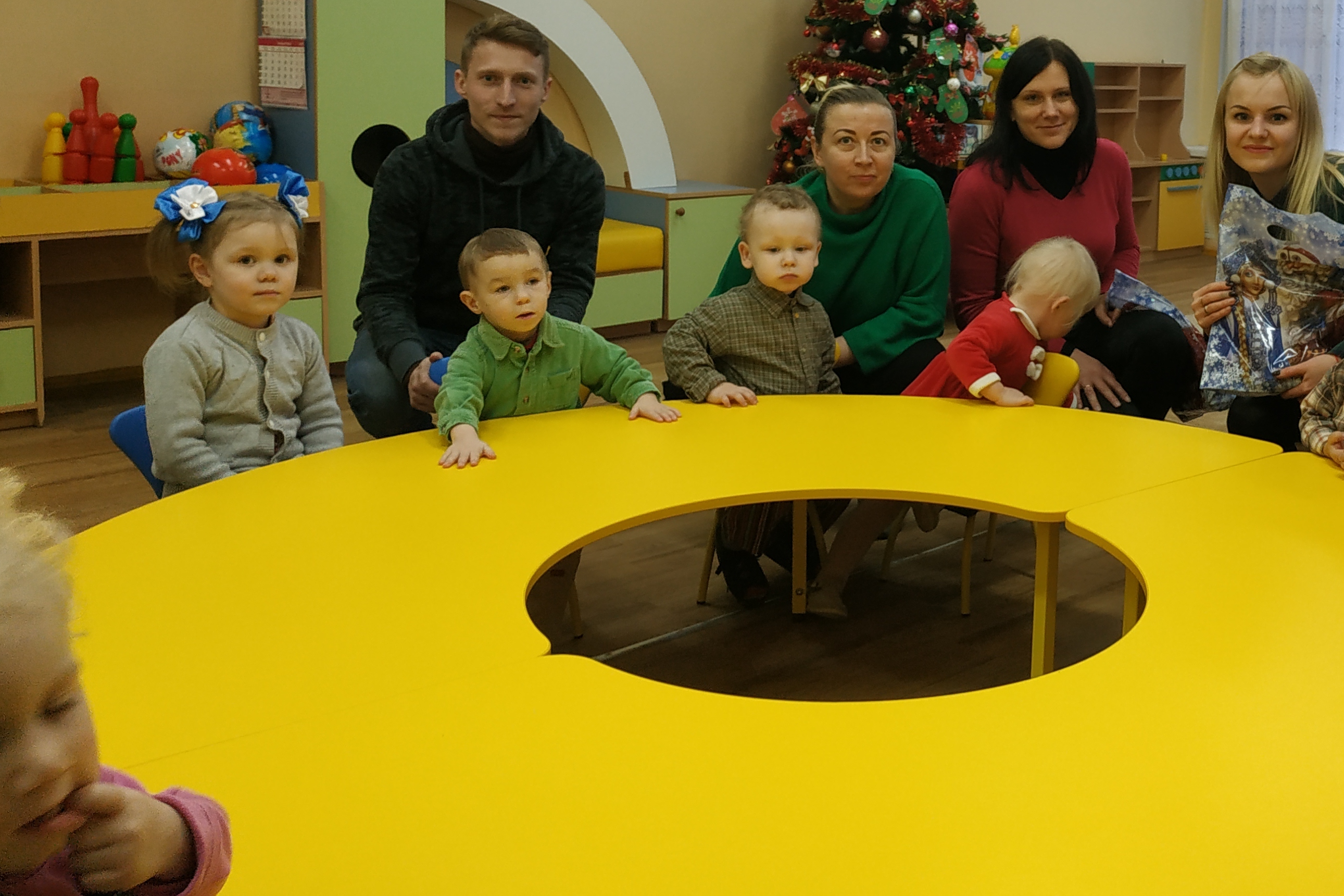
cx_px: 994
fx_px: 1456
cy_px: 221
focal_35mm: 39
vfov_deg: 33.5
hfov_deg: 47.9
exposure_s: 1/25
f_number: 1.9
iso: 200
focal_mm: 3.94
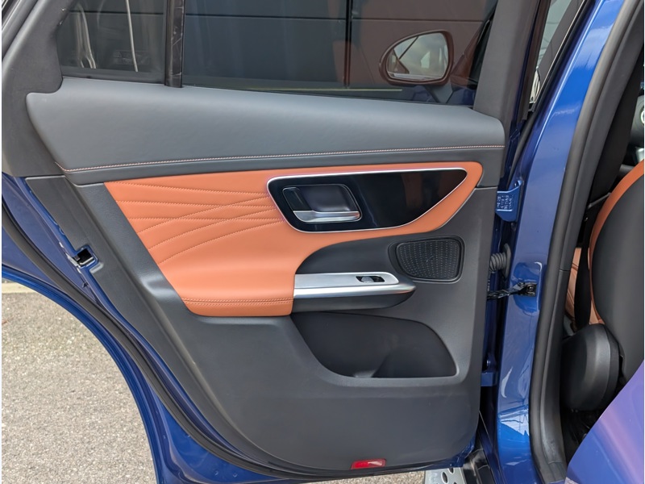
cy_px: 242
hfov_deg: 38.9
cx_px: 322
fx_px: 913
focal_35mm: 49
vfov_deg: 29.7
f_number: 1.68
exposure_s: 1/305
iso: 347
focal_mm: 6.9
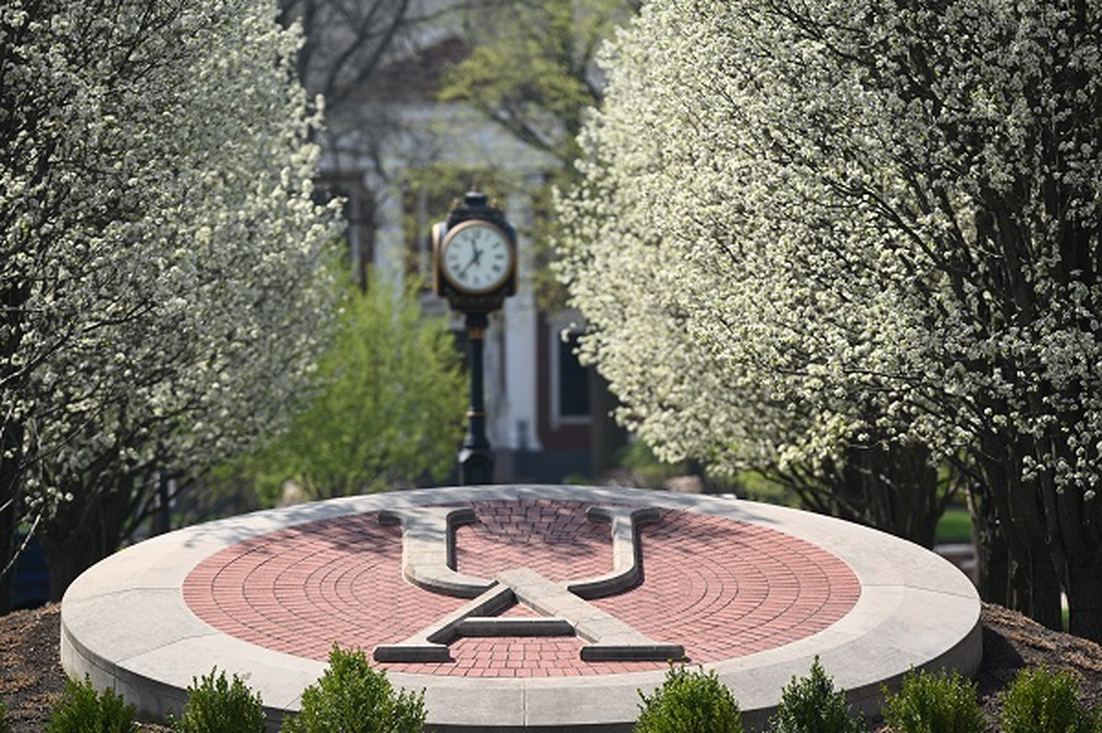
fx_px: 9176
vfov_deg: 4.6
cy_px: 366
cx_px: 551
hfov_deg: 6.9
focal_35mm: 300
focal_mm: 300
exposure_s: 1/1600
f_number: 5.6
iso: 200
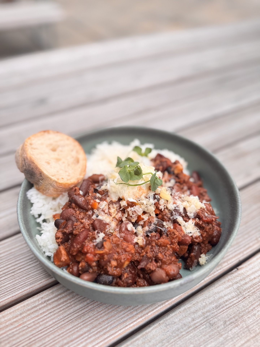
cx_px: 130
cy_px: 174
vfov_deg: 71.6
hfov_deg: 56.8
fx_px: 240
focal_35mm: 24
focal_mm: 6.76
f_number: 1.78
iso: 80
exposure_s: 1/385
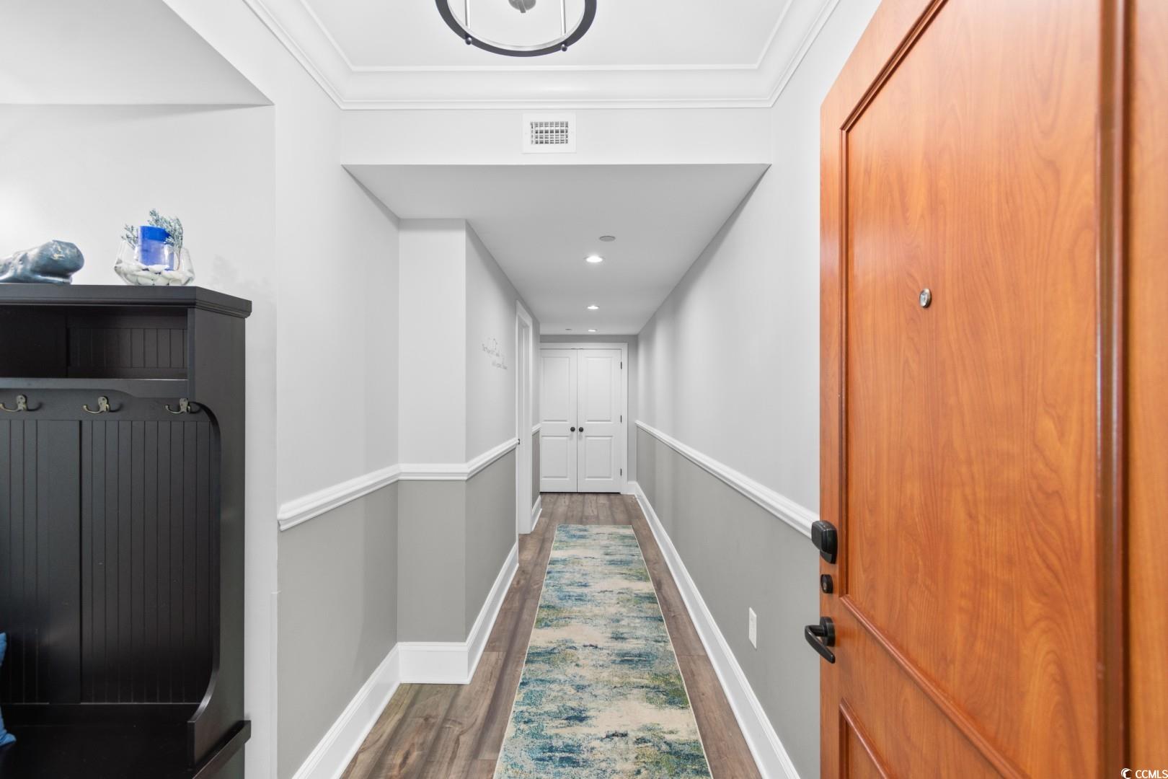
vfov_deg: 77.3
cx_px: 584
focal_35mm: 15
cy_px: 390
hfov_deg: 100.4
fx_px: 487
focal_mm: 10
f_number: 4.5
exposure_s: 2
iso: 100
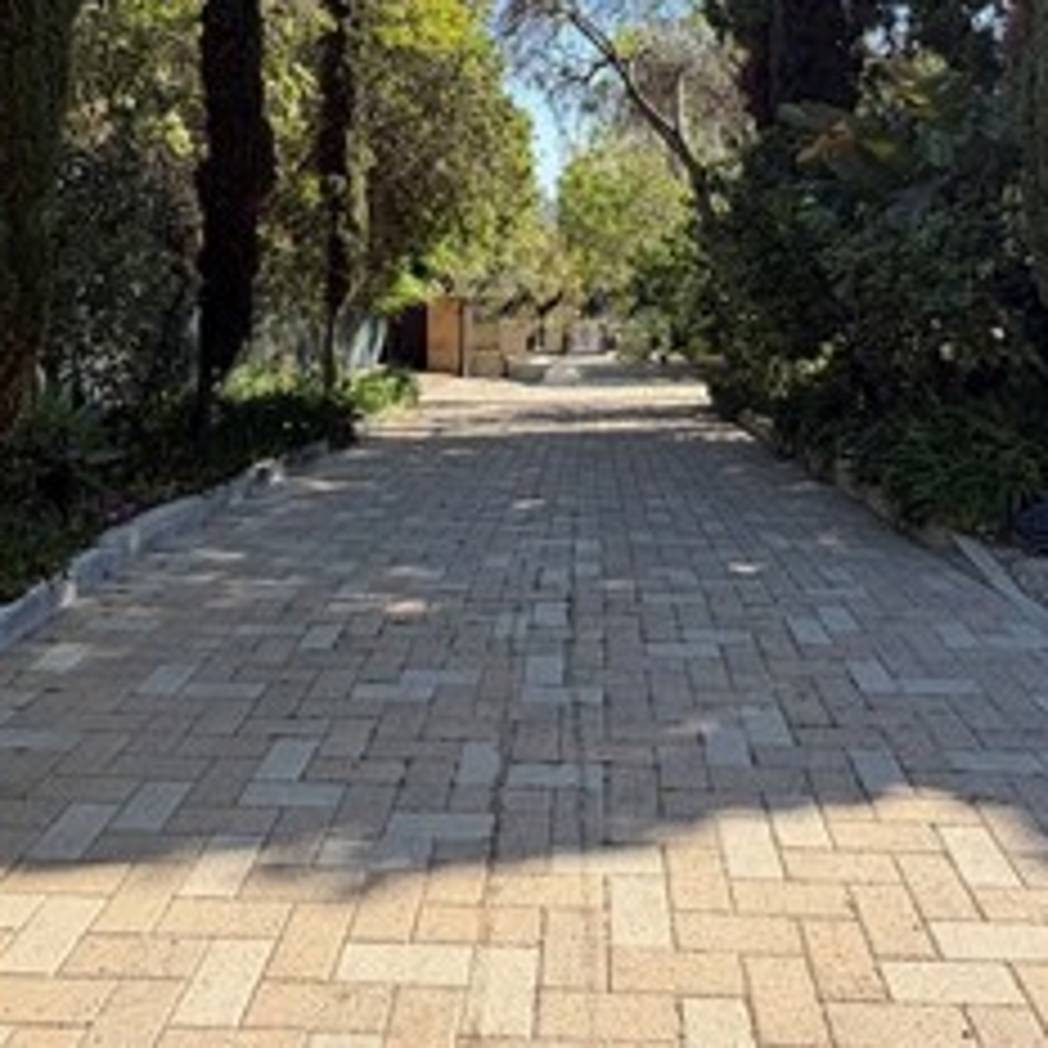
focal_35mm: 34
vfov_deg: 44.0
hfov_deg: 48.4
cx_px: 585
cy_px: 99
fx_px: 1165
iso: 40
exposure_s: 1/502
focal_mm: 2.22
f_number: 2.2
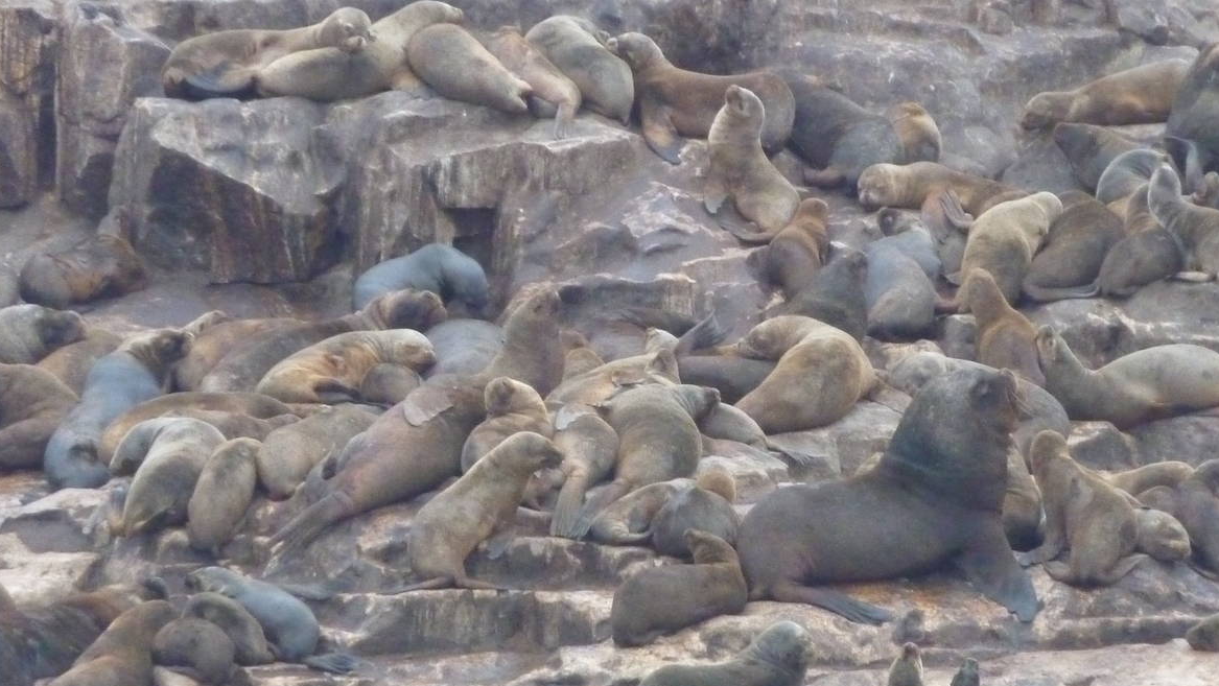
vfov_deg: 2.7
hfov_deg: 4.8
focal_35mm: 448
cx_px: 746
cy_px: 418
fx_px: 14484
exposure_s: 1/125
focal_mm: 49.2
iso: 800
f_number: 4.9
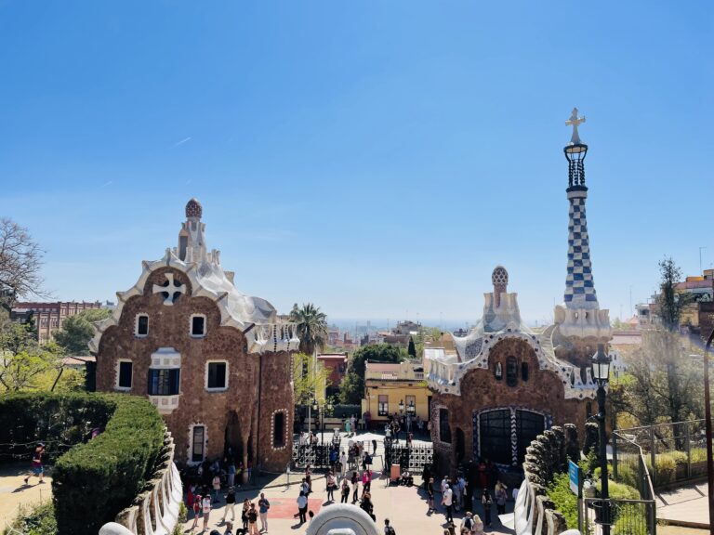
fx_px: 536
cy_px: 268
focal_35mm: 26
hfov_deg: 67.3
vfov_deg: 53.1
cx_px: 357
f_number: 1.6
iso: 32
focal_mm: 4.2
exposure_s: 1/6897
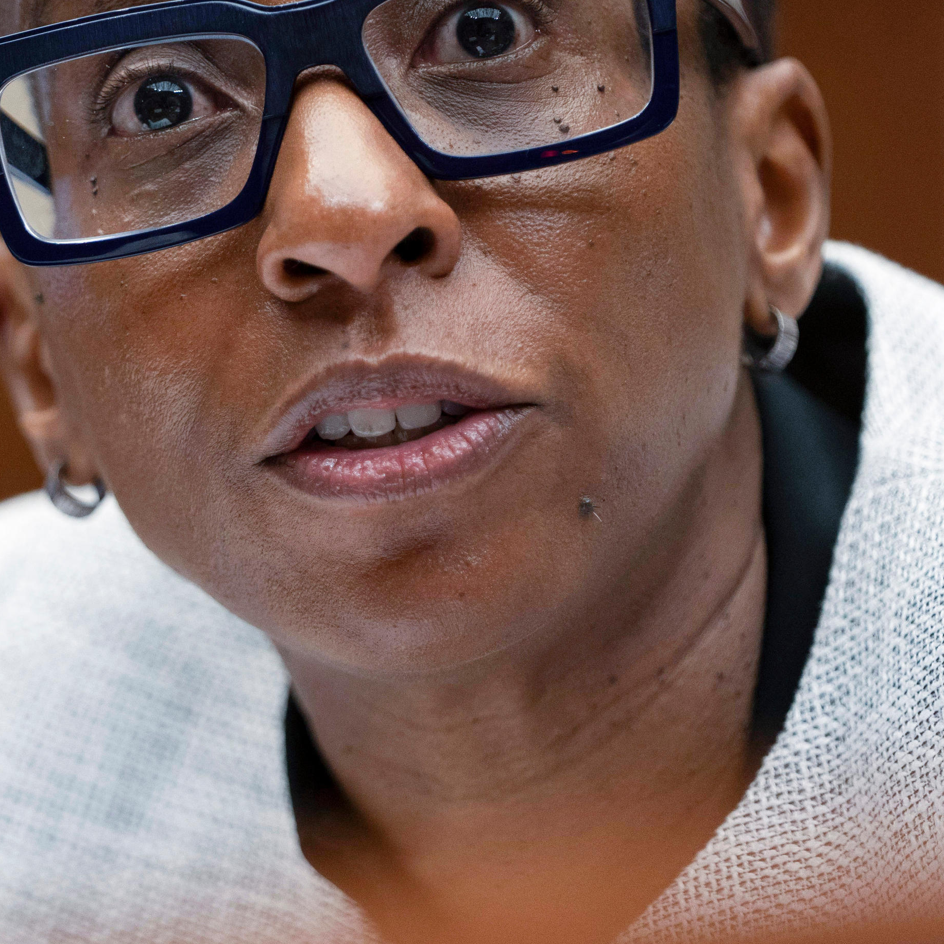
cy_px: 350
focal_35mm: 415
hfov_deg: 4.2
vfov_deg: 4.2
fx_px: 12804
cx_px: 63
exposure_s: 1/500
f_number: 2.8
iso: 1600
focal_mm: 179
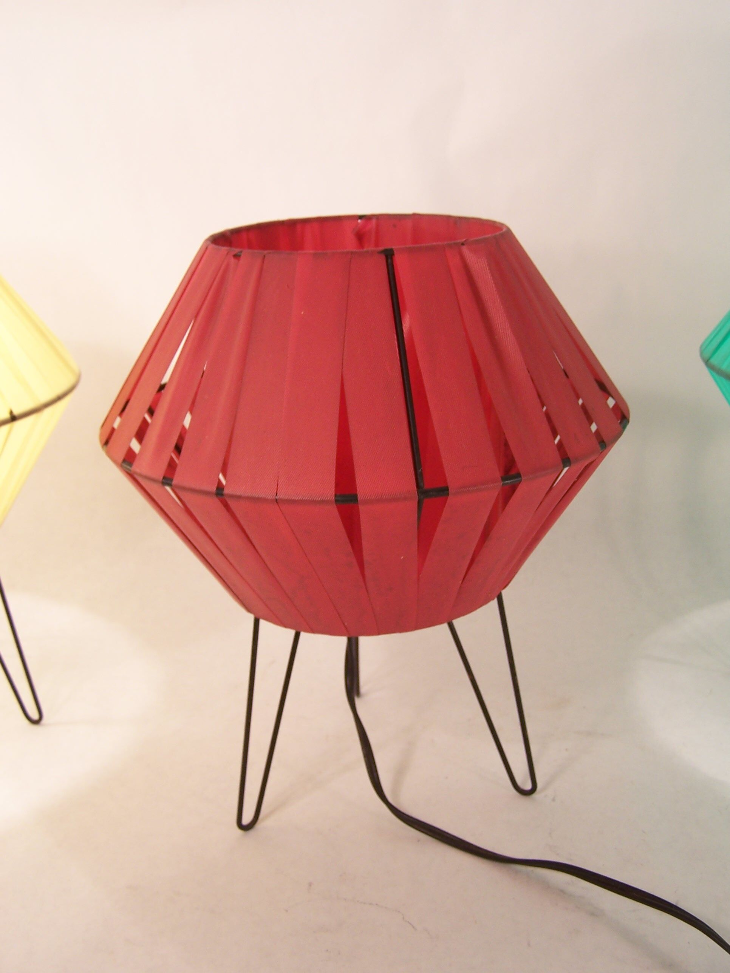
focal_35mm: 38
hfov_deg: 37.7
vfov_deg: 49.0
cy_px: 486
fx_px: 1068
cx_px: 365
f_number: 2.8
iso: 80
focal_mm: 6.3
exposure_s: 1/45
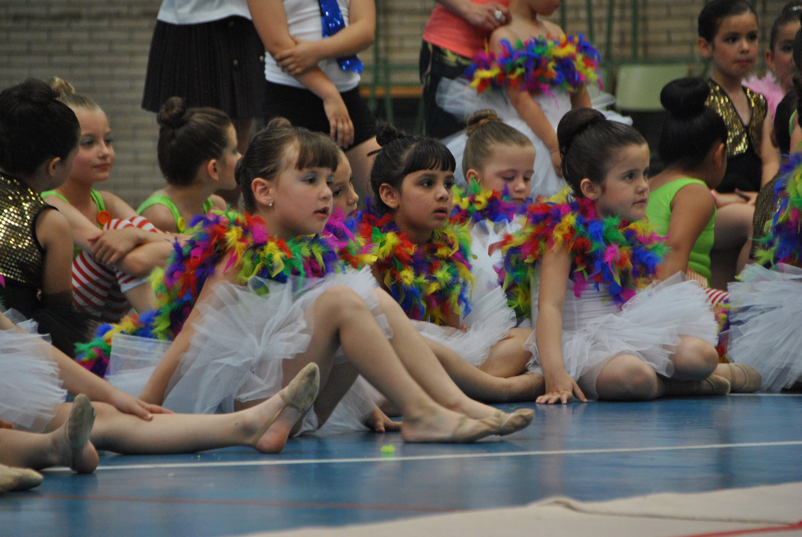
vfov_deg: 5.4
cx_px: 401
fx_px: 5688
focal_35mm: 255
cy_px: 268
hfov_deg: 8.1
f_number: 6
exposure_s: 1/80
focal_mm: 170
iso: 800
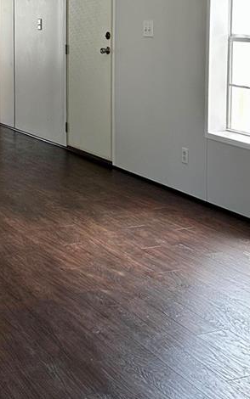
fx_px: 708
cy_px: 75
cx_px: -27
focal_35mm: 65
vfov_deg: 30.7
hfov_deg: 19.2
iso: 125
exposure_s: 1/121
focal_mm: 6.86
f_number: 1.78
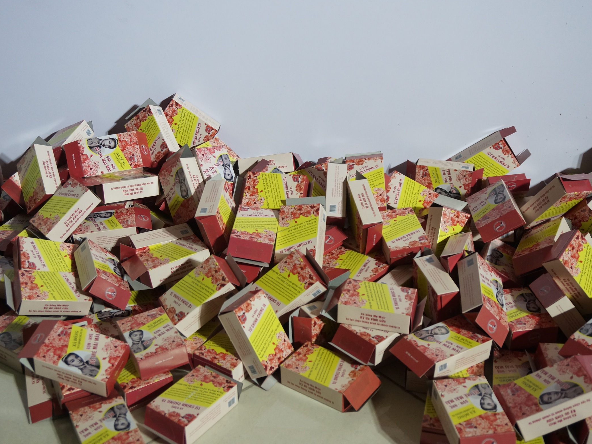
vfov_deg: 33.9
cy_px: 220
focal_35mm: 43
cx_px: 289
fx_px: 728
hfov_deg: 44.2
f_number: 4.5
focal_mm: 25
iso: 800
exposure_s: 1/30
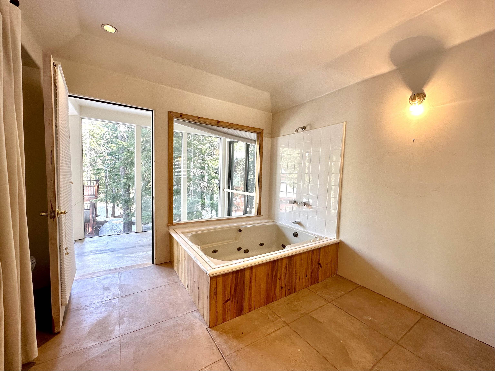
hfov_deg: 102.1
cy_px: 186
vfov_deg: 85.7
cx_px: 248
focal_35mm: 14
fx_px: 200
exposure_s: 1/120
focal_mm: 2.22
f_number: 2.2
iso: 160
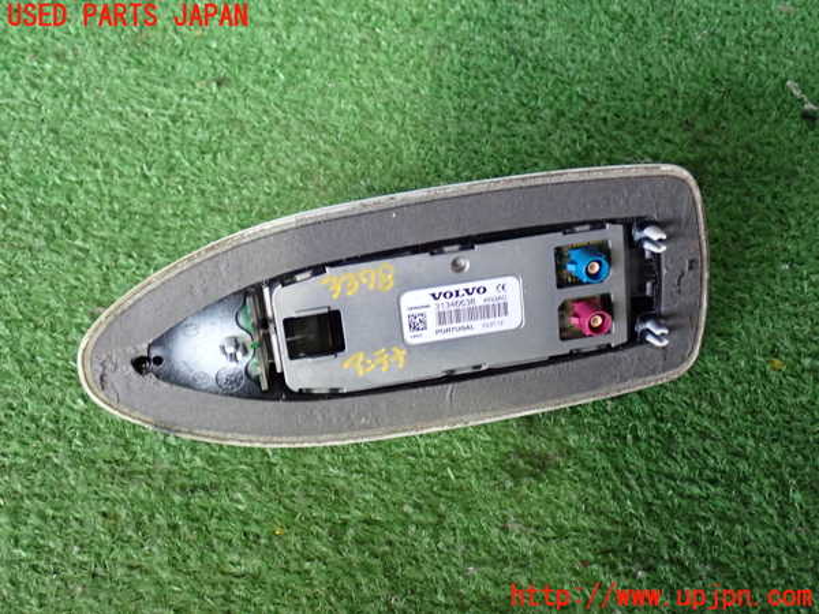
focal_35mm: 41
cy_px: 307
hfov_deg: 45.8
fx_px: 970
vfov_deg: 35.1
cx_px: 410
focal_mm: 7.31
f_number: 2.8
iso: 500
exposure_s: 1/40
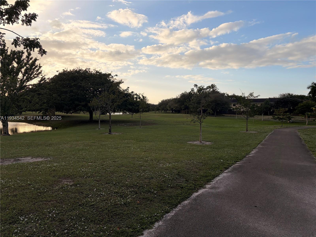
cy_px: 118
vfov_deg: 53.1
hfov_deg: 67.3
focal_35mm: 26
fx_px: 237
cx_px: 158
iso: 50
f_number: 1.6
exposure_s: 1/2283
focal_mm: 5.96
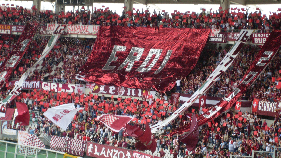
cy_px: 61
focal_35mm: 125
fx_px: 931
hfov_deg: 17.2
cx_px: 141
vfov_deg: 9.7
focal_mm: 18.9
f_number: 5.6
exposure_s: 1/125
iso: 100
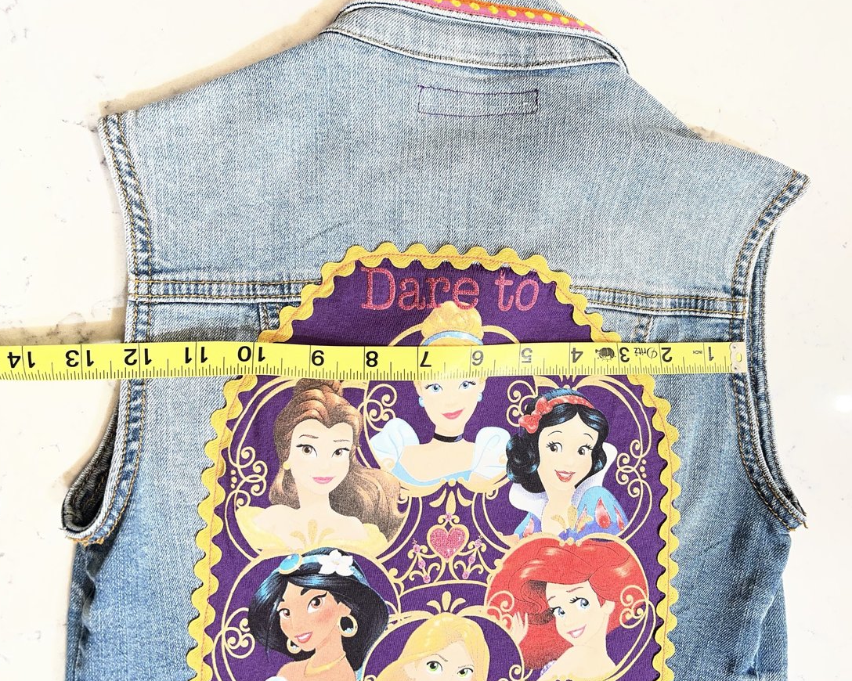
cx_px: 446
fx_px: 706
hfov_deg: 62.2
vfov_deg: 51.5
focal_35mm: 28
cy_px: 334
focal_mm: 5.7
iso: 100
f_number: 1.5
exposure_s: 1/120
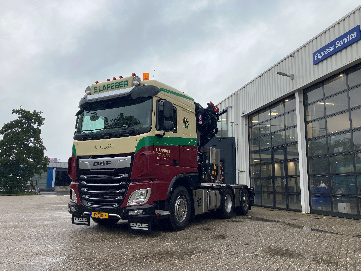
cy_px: 136
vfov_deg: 49.7
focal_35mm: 28
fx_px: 292
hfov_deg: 63.4
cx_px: 180
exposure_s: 1/361
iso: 20
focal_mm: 3.99
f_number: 1.8
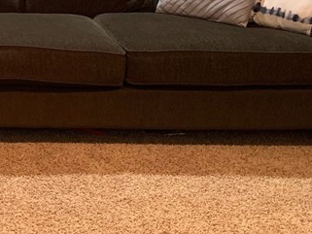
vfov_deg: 17.7
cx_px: -113
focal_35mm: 83
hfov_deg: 21.0
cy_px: 68
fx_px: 748
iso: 320
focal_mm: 4.25
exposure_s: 1/40
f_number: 1.8
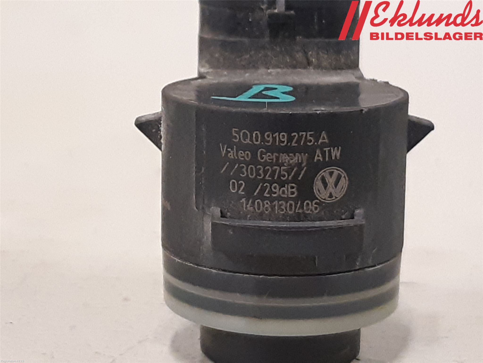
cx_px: 242
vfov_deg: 53.1
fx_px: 363
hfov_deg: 67.3
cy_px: 182
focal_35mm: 26
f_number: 1.7
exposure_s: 1/50
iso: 320
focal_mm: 3.93
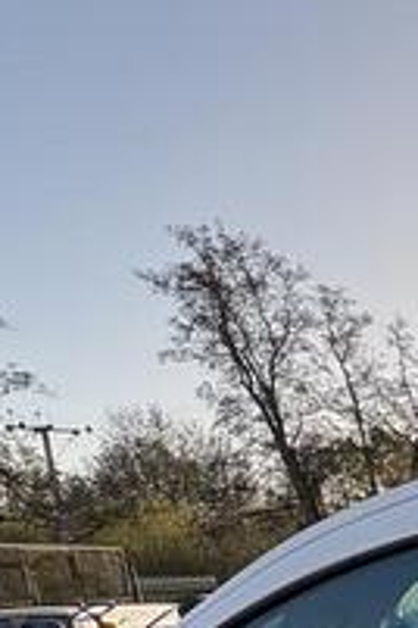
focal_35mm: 65
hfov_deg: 15.8
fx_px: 1132
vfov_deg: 26.6
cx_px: 867
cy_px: 800
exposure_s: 1/412
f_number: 2.2
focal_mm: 2.22
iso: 40
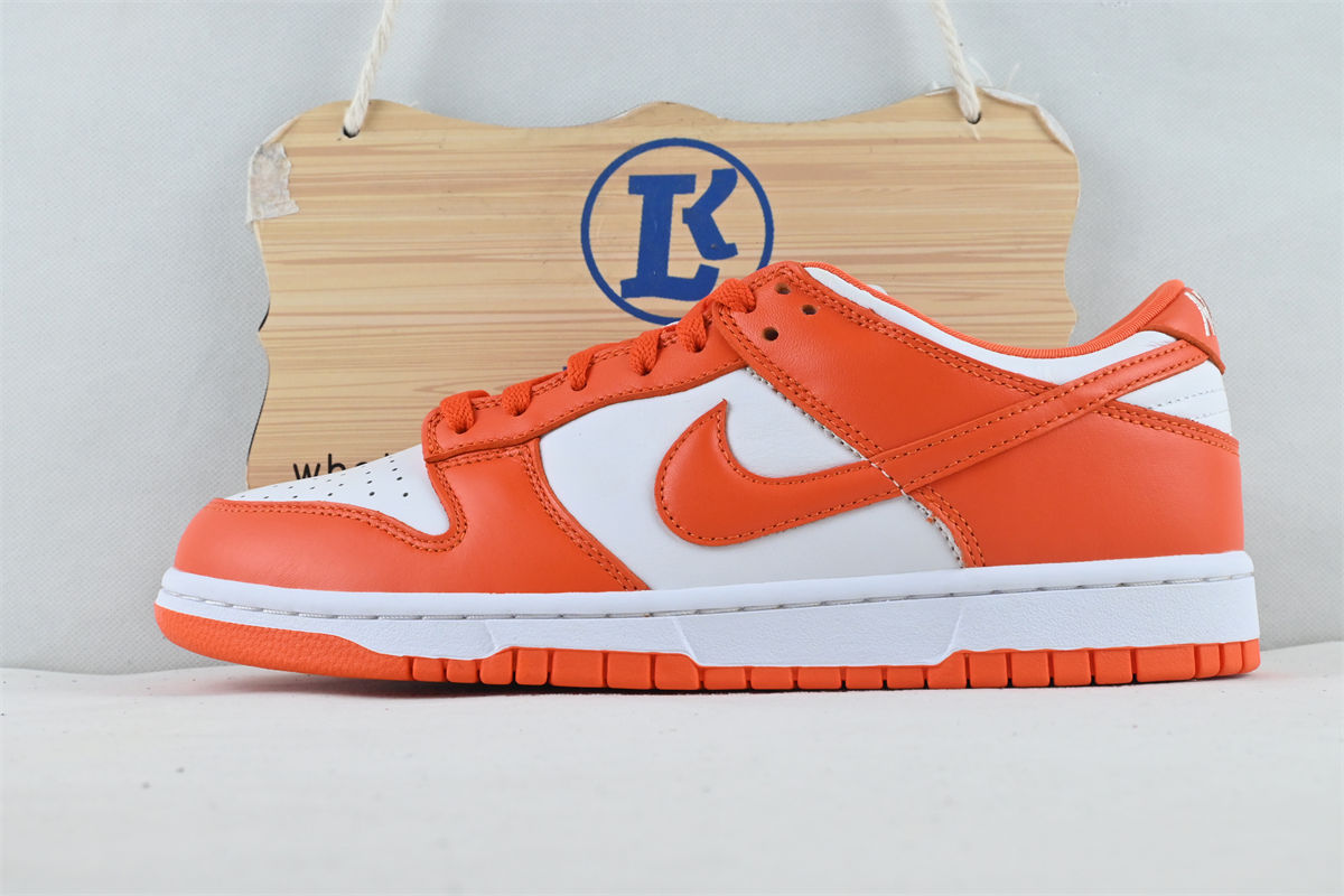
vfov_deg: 28.5
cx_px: 672
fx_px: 1764
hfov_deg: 41.7
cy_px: 448
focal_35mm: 47
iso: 1000
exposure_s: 1/125
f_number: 10
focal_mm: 31.5
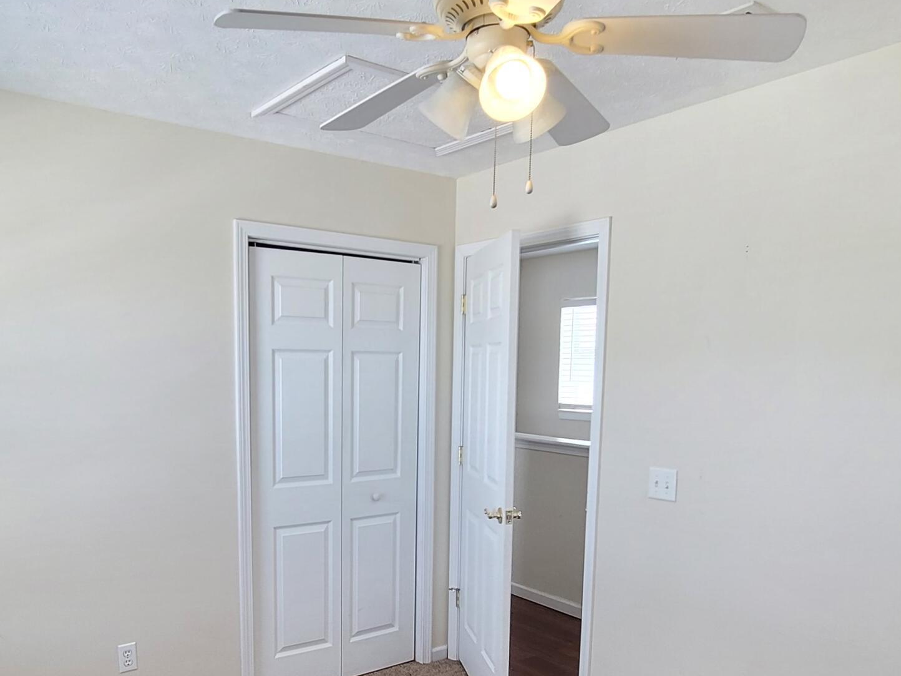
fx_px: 703
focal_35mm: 27
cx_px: 377
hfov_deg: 64.9
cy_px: 464
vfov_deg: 50.2
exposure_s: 1/60
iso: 200
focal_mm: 2.2
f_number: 2.2
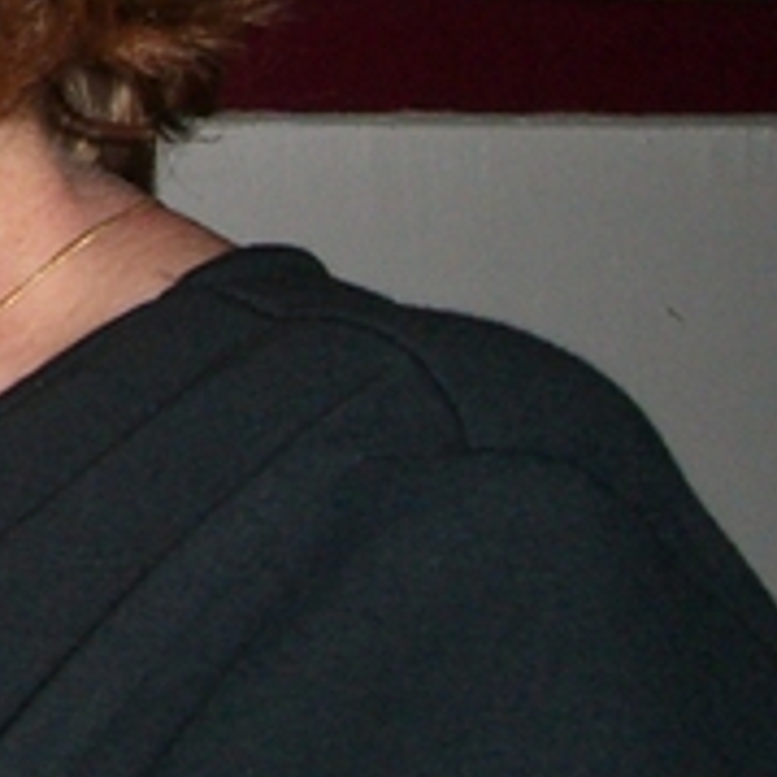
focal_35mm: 150
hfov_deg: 11.1
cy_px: -48
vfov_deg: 11.5
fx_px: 3809
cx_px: -456
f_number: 2.7
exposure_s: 1/60
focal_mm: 6.2
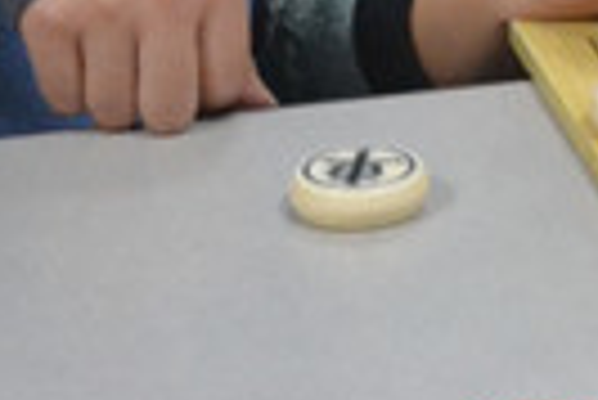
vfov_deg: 5.2
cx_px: 755
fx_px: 4213
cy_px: -742
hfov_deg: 8.0
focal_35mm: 253
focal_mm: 25
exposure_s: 1/100
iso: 3200
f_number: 4.5
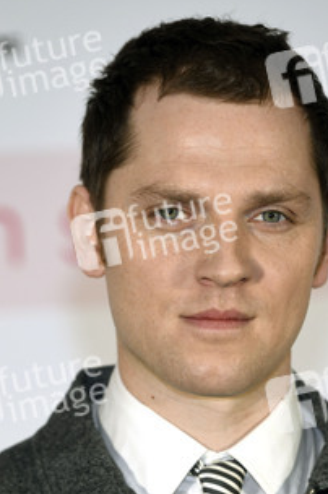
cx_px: 201
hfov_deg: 5.8
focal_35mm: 237
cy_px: 314
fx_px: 3246
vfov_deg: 8.7
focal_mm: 180
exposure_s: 1/250
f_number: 3.5
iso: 800
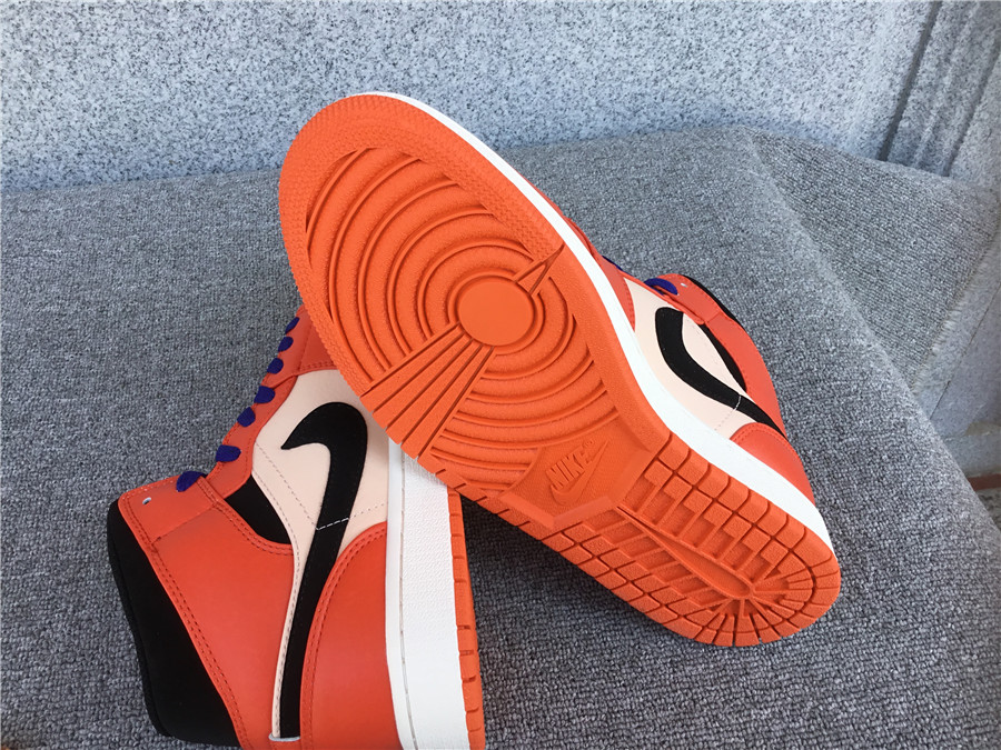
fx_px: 896
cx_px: 500
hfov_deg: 58.4
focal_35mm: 31
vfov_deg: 45.4
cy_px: 375
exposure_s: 1/242
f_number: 2.4
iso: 25
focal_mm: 3.3
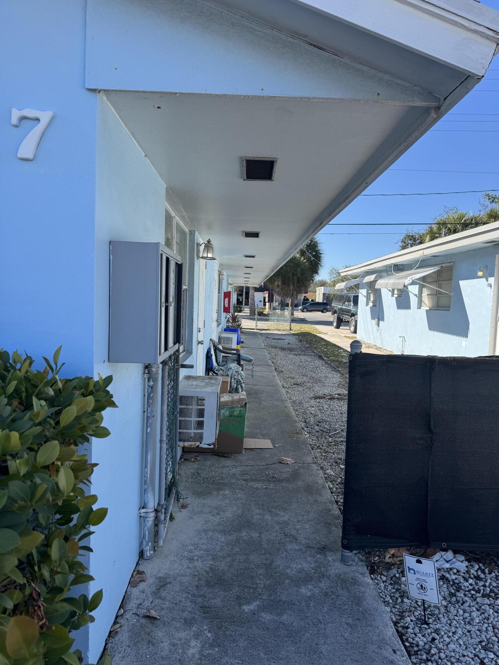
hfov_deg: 56.8
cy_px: 332
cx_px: 250
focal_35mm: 24
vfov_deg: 71.6
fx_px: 461
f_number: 1.78
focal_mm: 6.76
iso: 80
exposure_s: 1/1678
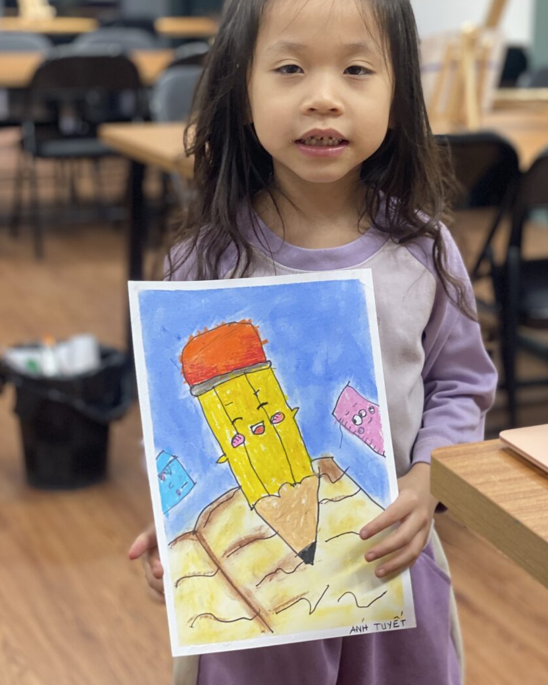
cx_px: 327
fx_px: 1318
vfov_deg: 29.1
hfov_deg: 23.5
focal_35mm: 65
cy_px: 273
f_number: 2
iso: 160
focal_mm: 6
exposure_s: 1/100
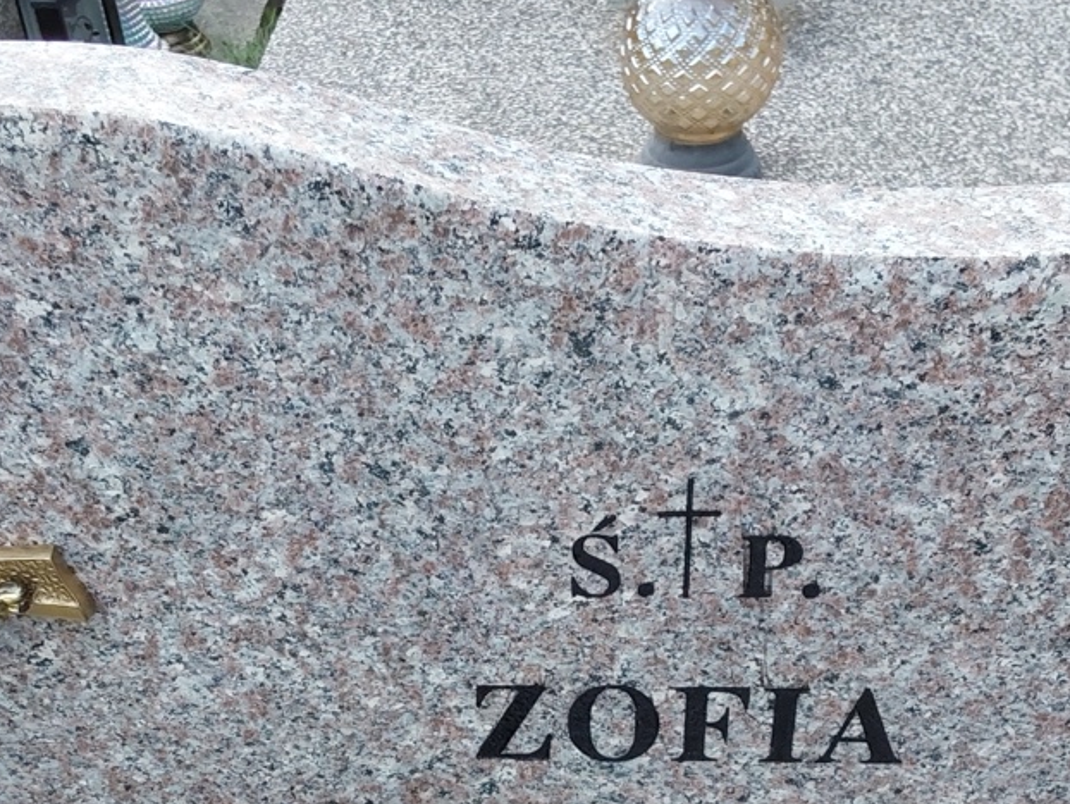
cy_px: 730
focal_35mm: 54
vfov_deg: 26.1
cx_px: 537
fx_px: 1670
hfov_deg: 35.5
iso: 50
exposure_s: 1/512
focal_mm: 2.91
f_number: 1.9
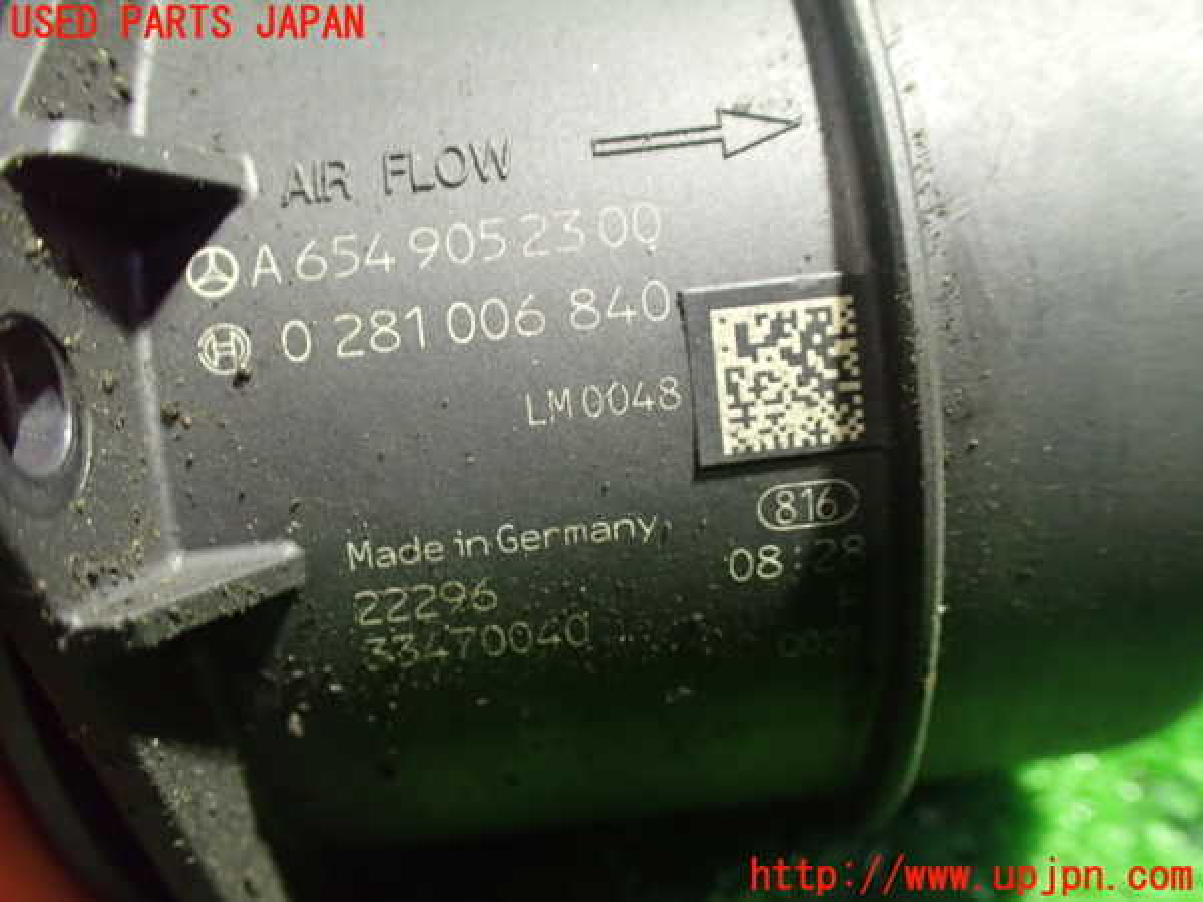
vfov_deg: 46.8
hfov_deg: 60.0
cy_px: 451
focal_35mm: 30
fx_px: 1043
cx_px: 602
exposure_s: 1/30
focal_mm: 5.4
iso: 1000
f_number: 2.3
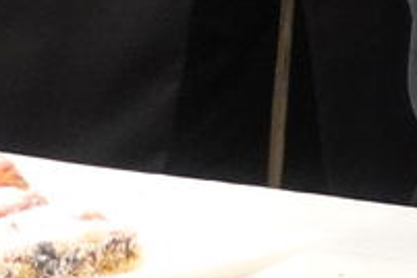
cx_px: 1392
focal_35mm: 167
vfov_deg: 8.0
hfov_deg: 9.0
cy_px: -169
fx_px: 1934
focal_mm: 9.4
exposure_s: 1/160
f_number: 1.8
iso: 1600
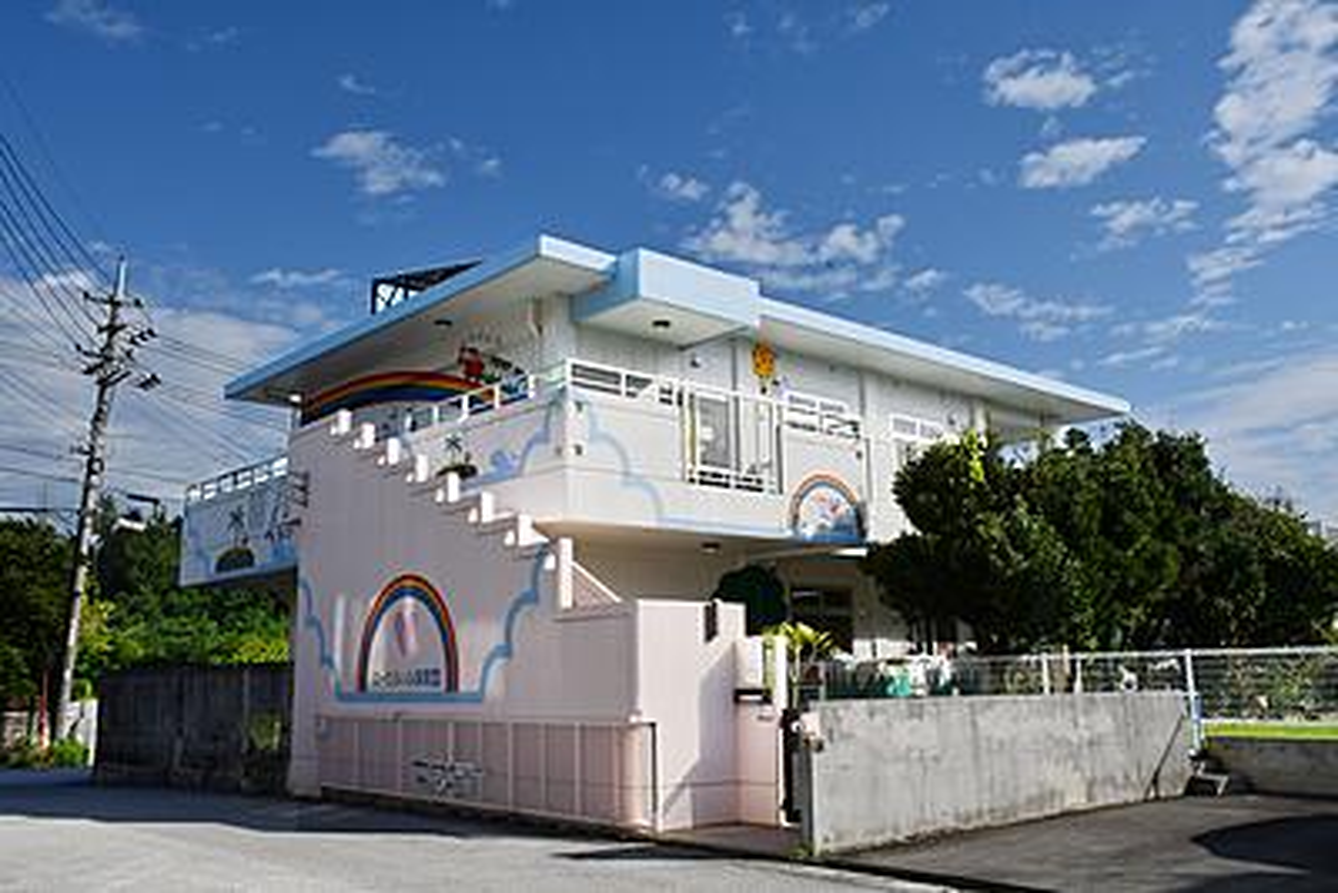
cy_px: 446
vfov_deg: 40.0
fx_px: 1227
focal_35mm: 33
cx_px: 669
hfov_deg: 57.2
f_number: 22
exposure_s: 1/400
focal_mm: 22
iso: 400
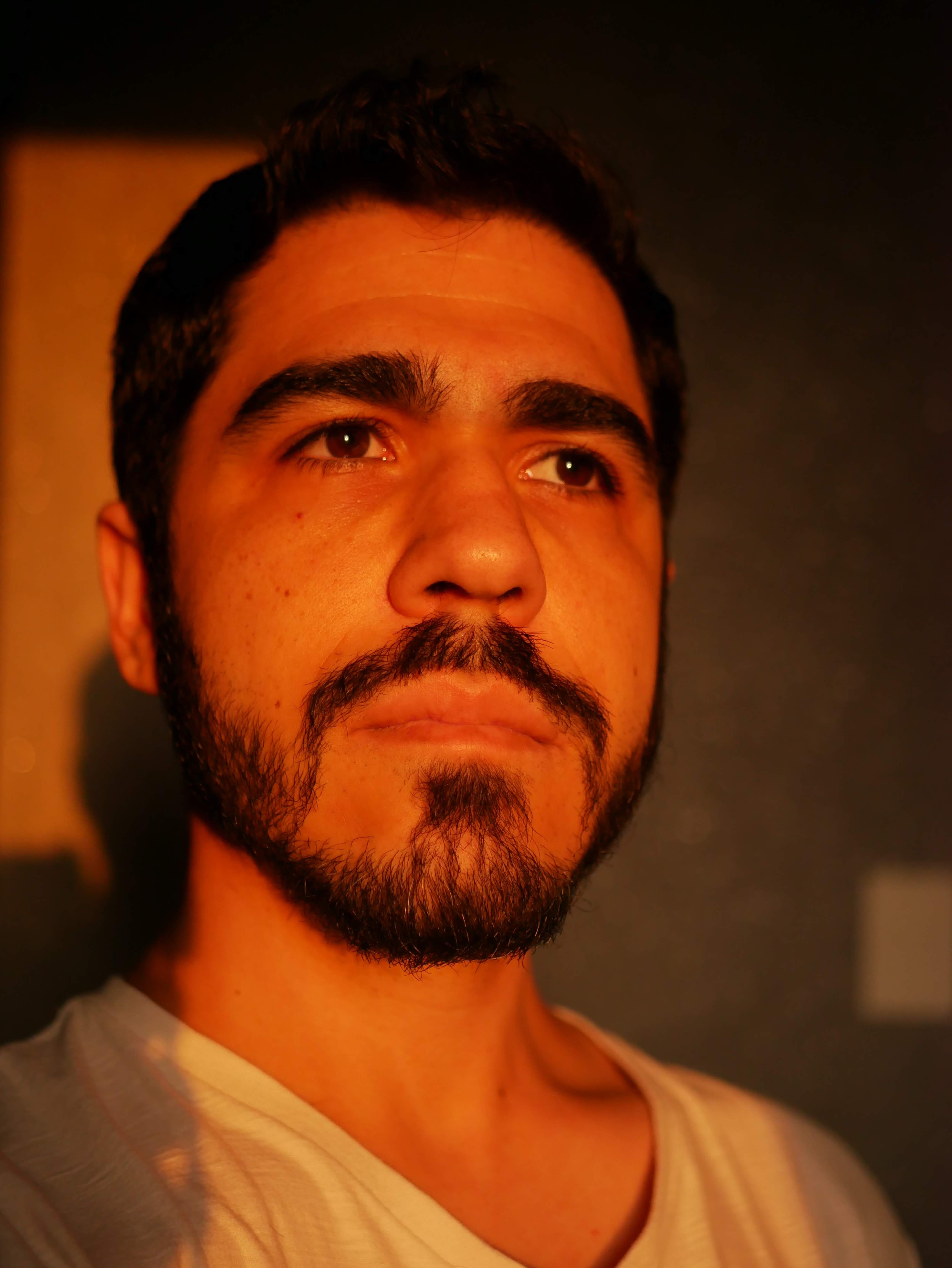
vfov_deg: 38.2
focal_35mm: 50
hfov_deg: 29.1
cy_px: 634
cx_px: 476
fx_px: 1832
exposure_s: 1/1000
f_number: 1.7
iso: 640
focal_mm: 25
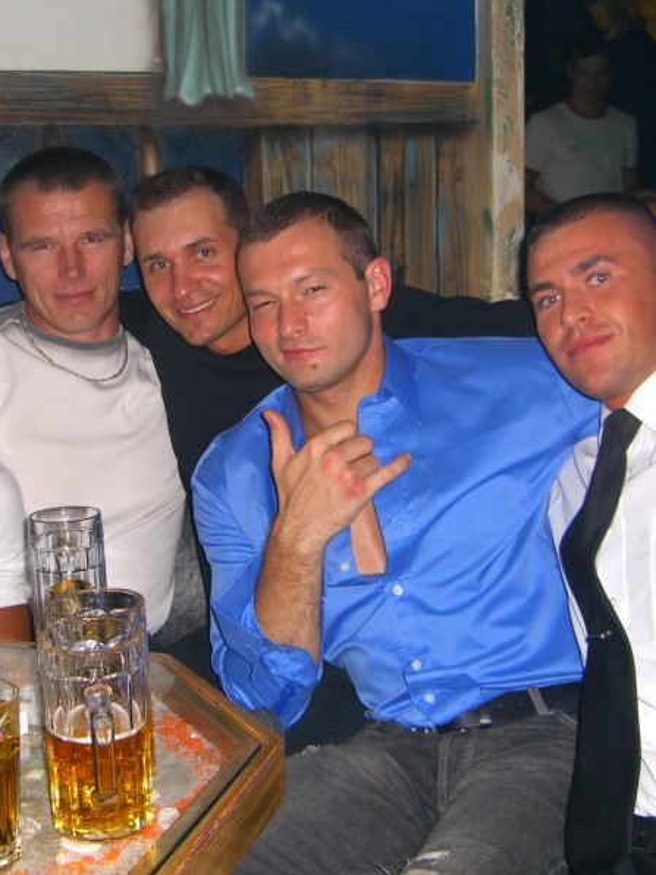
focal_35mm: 51
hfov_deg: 28.5
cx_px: 245
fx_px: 1289
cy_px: 436
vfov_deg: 37.5
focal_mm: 7.9
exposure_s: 1/60
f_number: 2.8
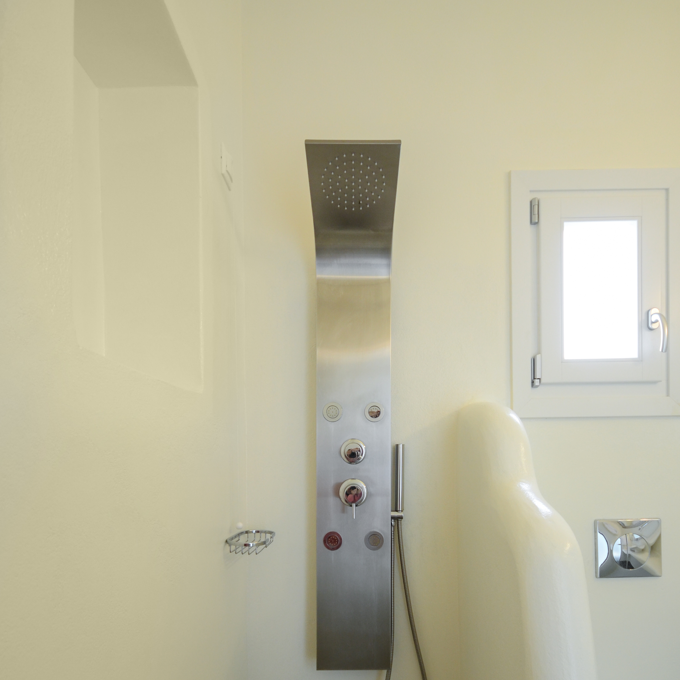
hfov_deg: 74.8
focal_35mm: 20
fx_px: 444
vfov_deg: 72.4
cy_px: 458
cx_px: 350
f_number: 4
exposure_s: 1/80
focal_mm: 10
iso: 640
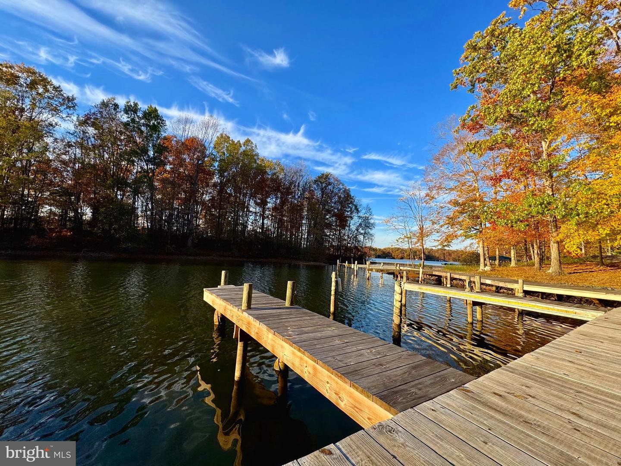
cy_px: 233
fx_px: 251
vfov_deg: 85.7
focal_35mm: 14
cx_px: 310
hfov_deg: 102.1
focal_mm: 2.22
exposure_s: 1/707
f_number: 2.2
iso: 40
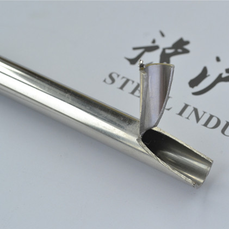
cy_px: 115
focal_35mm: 107
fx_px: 798
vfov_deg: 16.3
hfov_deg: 16.3
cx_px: 161
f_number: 8
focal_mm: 55
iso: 800
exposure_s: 1/125
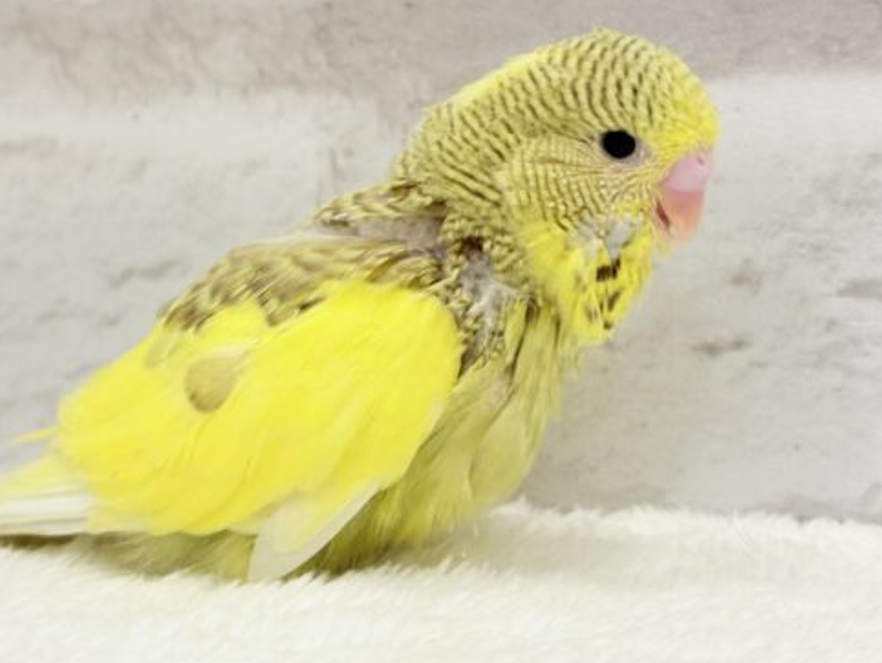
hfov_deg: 28.0
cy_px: 266
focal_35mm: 69
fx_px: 1759
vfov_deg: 21.3
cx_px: 300
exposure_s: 1/50
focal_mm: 5.96
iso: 32
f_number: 1.6
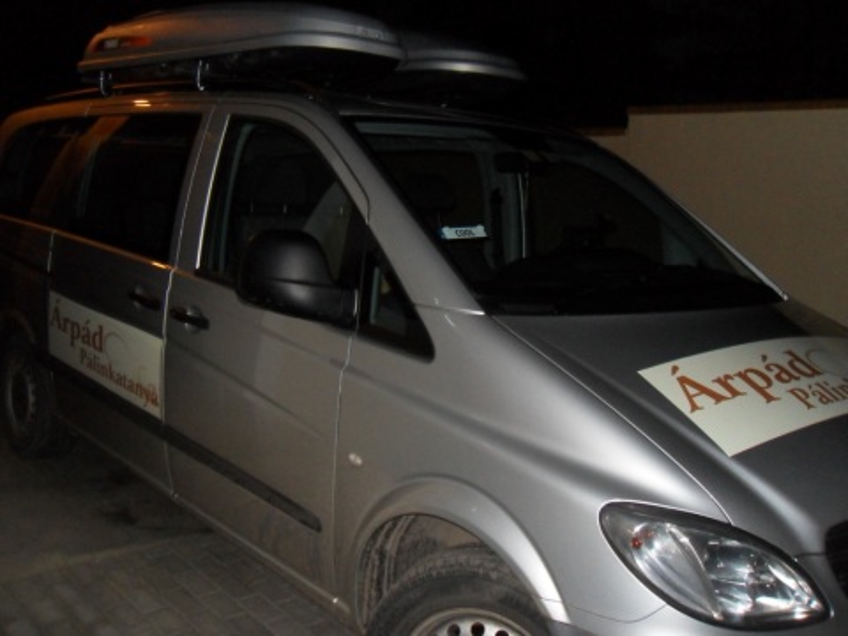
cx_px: 424
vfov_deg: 40.7
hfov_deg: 52.6
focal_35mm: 35
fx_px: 857
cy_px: 318
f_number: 3.5
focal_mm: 6.3
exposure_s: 1/45
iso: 400
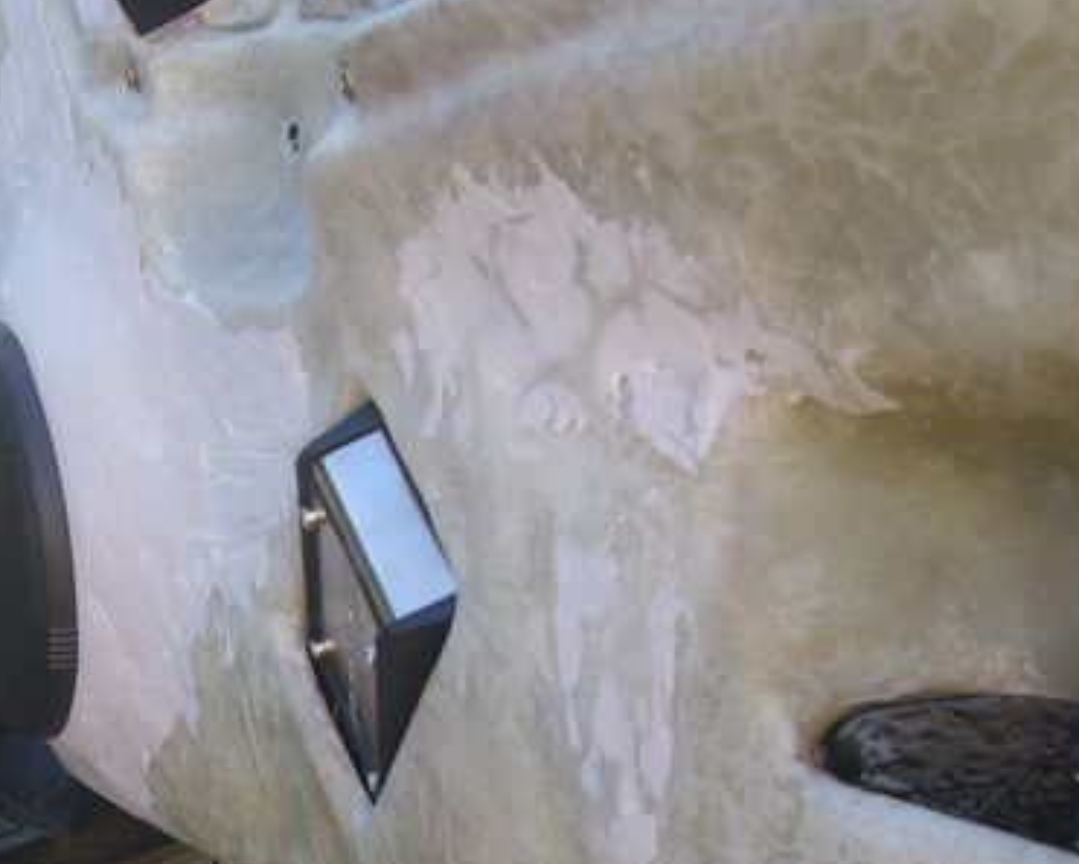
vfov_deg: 23.7
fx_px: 2044
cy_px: 628
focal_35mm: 64
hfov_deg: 29.1
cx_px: 279
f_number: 2.7
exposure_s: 1/250
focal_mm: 6.2
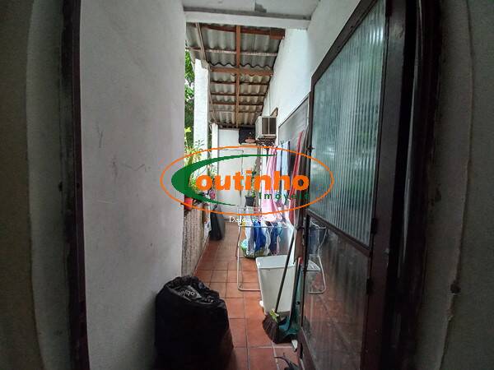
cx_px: 247
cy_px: 185
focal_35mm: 13
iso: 100
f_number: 2.2
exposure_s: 1/40
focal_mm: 1.42
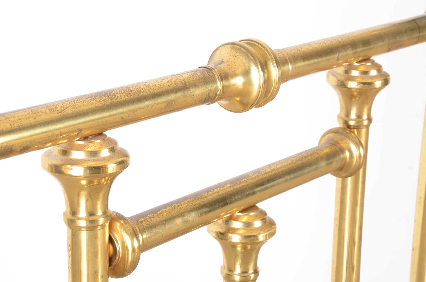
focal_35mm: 87
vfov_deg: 15.6
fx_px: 1027
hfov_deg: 23.4
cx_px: 213
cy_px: 141
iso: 125
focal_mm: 58
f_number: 10
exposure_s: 1/125
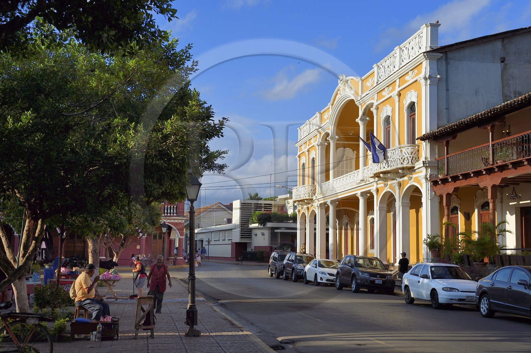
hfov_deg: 39.6
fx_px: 737
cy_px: 176
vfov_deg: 26.9
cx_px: 266
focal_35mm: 50
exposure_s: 1/320
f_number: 10
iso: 200
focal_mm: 50
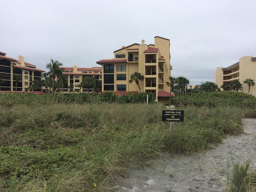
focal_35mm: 30
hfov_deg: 60.0
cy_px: 94
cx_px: 130
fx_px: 222
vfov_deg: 46.8
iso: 32
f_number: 2.2
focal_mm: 4.15
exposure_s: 1/774
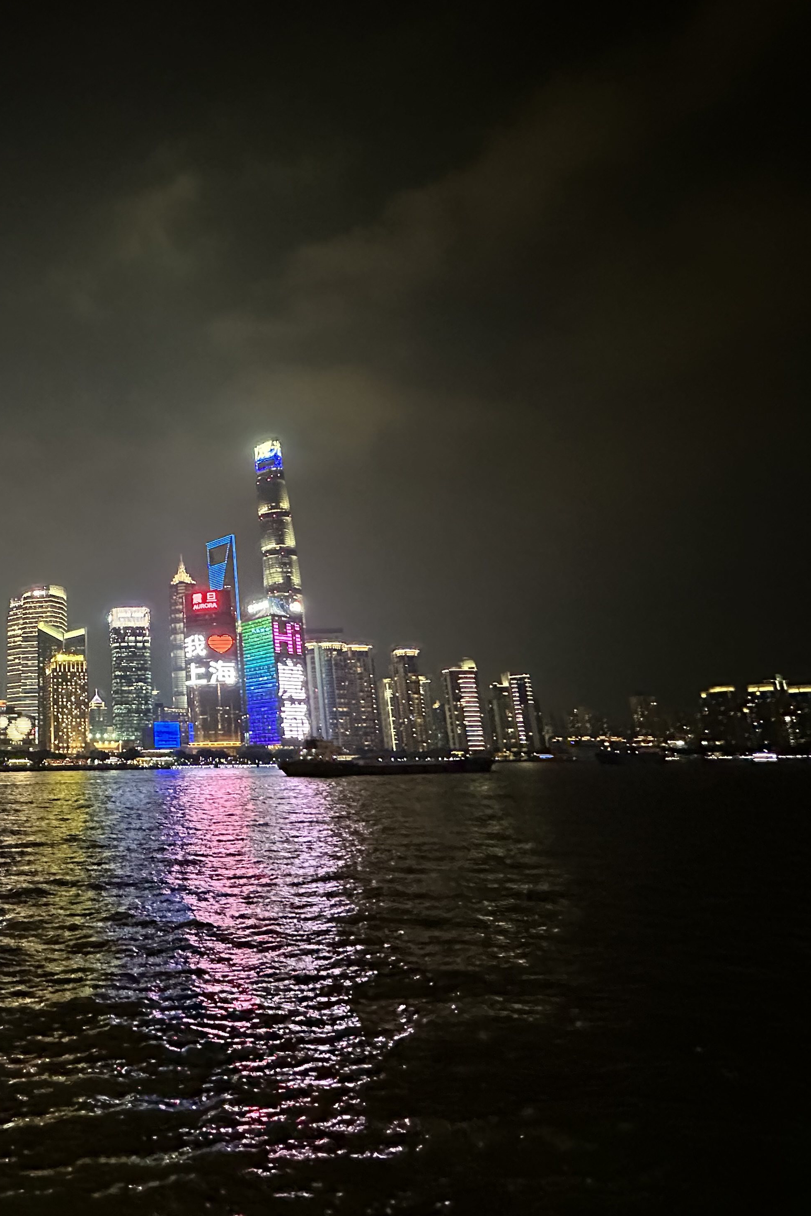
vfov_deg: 84.0
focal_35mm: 20
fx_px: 676
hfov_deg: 53.5
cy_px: 615
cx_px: 68
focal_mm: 2.22
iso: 1250
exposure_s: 1/40
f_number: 2.2
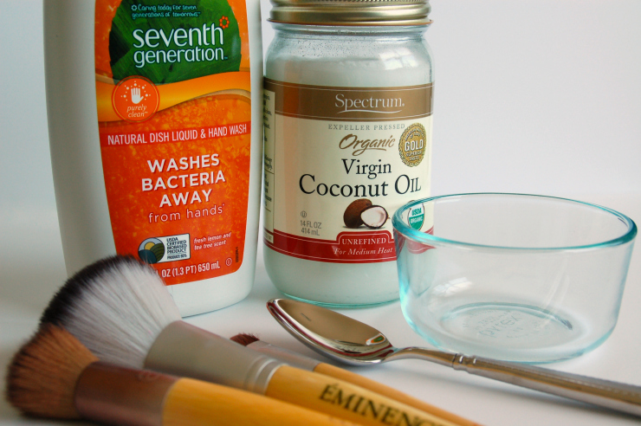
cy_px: 213
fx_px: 1014
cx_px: 320
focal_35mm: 57
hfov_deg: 35.1
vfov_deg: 23.7
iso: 400
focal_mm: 38
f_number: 7.1
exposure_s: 1/125
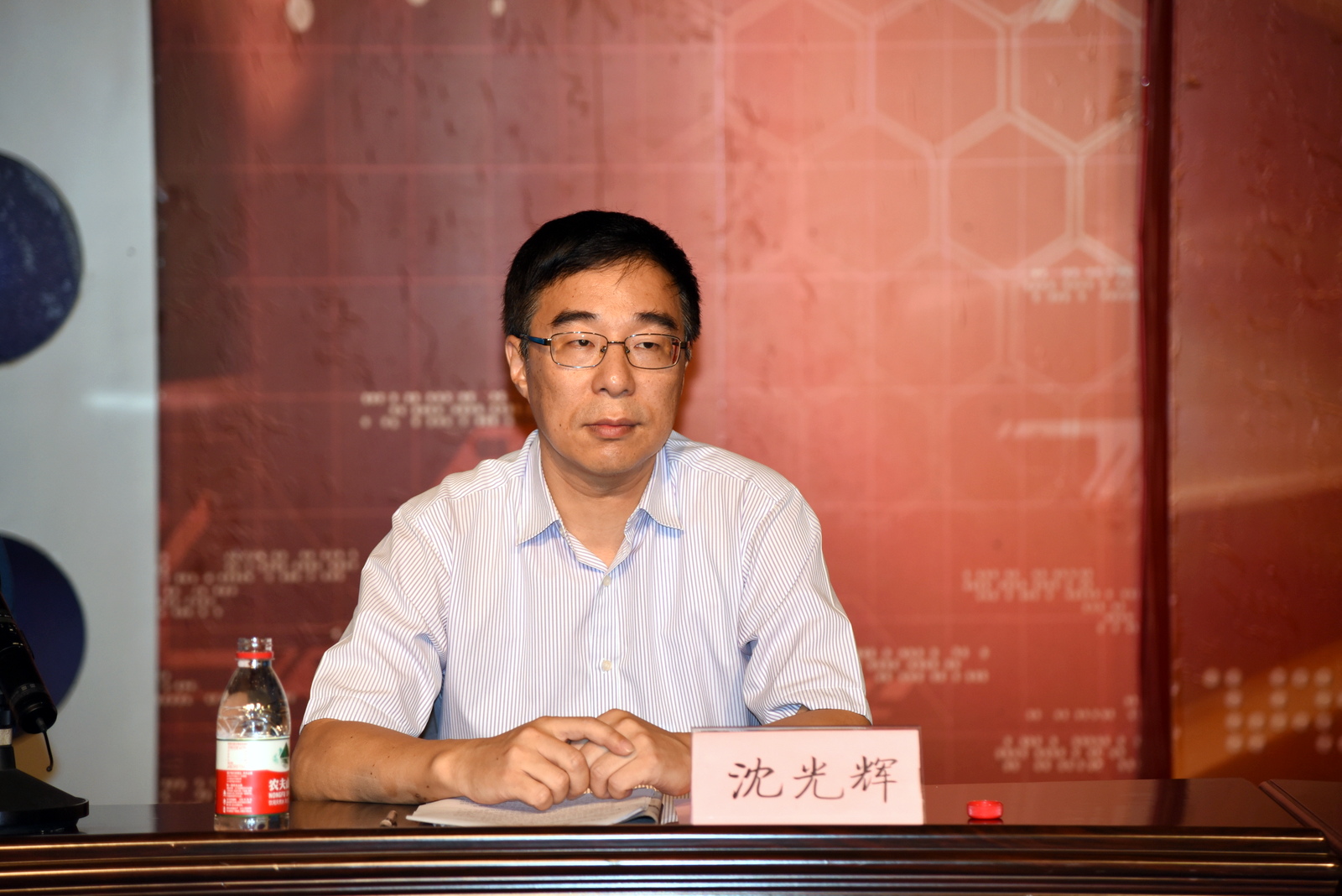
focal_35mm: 112
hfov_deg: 18.3
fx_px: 4176
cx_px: 671
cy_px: 448
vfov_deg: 12.2
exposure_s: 1/100
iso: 800
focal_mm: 112
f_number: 4
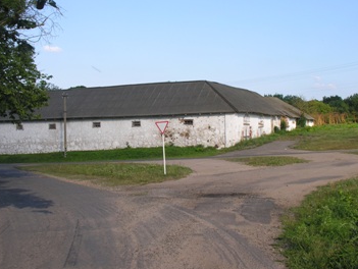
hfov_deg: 37.4
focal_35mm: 51
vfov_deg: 28.6
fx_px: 528
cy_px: 121
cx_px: 164
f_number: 5.8
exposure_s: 1/148
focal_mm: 10.2
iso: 50
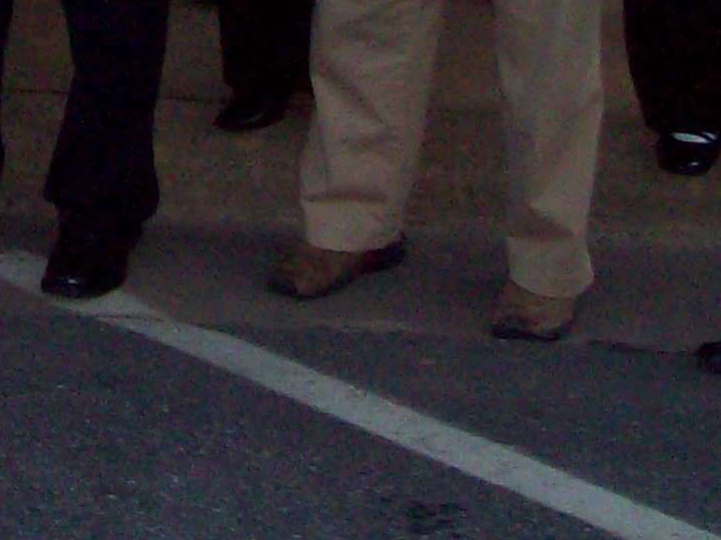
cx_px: -140
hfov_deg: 13.5
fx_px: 2957
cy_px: -438
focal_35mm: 142
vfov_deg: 9.9
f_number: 2.7
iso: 140
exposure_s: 1/64
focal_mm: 6
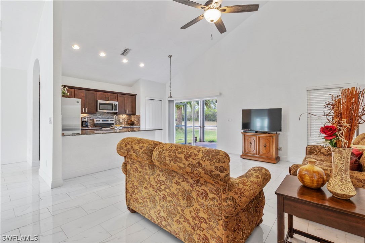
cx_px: 182
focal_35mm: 16
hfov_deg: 96.7
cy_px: 122
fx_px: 162
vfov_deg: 73.7
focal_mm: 16
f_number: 10
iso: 250
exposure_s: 1/1.67
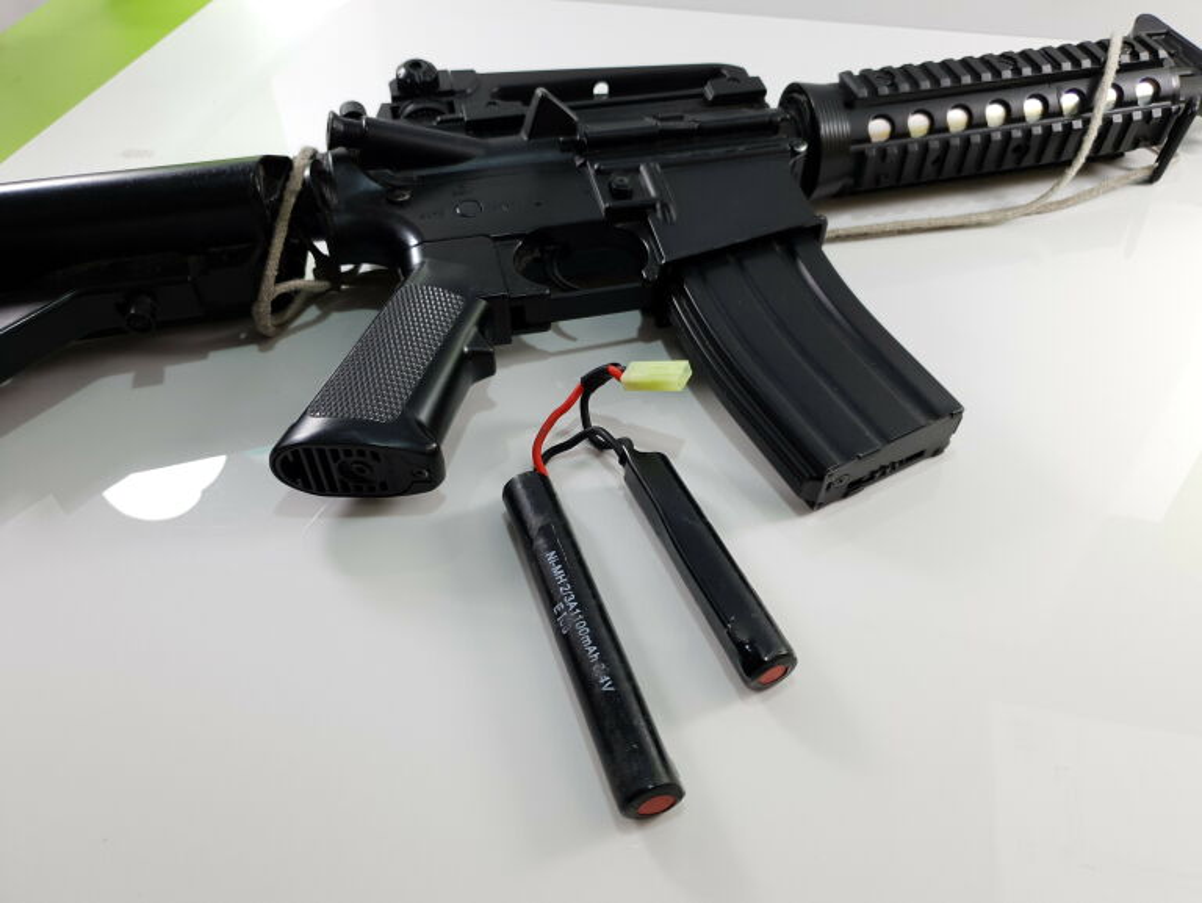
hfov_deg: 67.3
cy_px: 452
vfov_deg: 53.1
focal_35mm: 26
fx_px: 903
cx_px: 601
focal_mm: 4.32
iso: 50
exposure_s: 1/150
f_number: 1.5
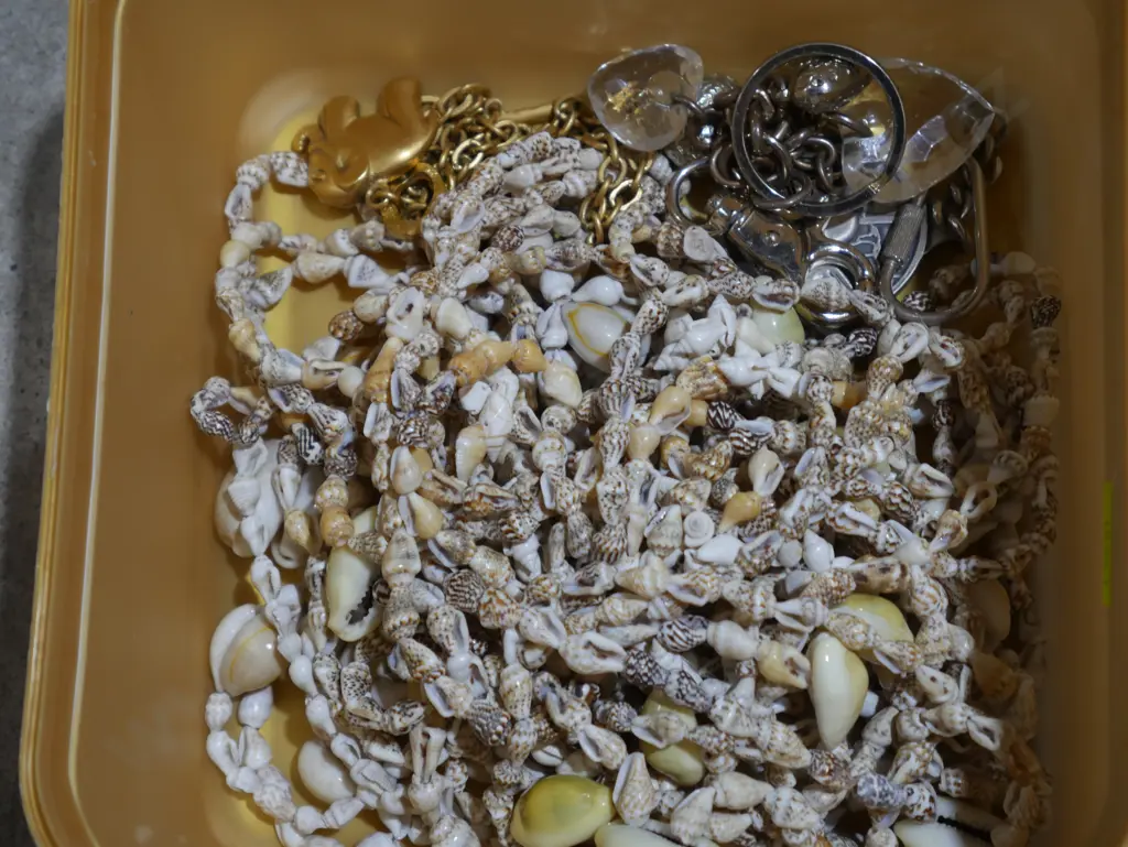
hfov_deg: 24.4
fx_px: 2608
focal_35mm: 80
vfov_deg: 18.4
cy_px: 424
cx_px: 564
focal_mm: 40
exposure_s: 1/100
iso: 640
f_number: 5.6
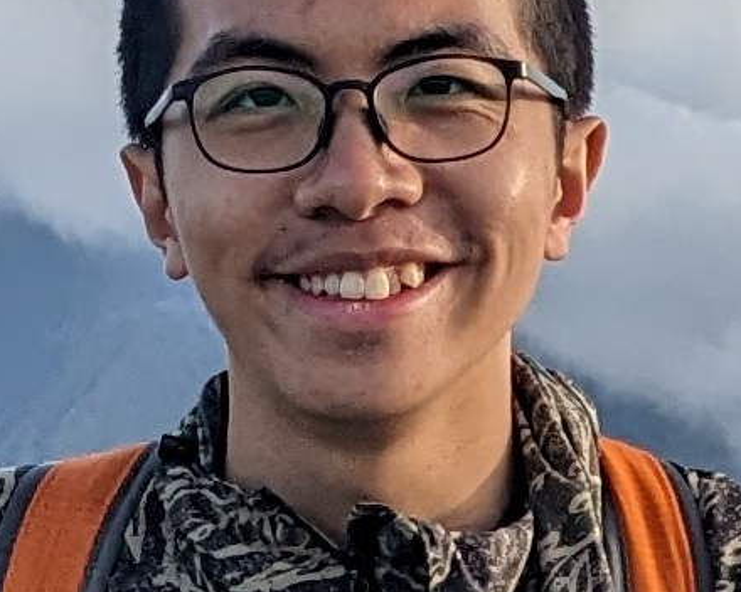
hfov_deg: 35.4
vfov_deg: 28.4
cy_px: 413
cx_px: 389
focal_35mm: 53
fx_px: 1162
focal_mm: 4.38
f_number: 1.73
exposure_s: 1/1565
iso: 72
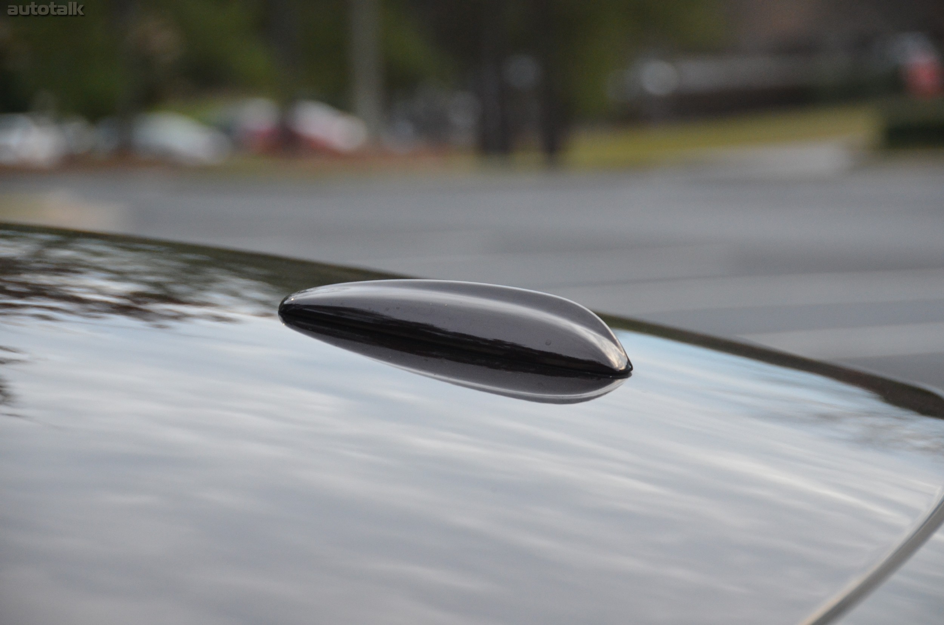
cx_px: 472
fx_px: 3729
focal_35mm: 142
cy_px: 312
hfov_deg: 14.4
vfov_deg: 9.6
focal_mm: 95
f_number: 5.3
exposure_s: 1/125
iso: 1600
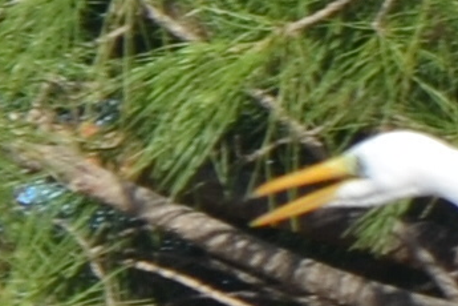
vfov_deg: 1.1
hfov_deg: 1.7
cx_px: 1236
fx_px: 15390
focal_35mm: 1210
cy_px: 37
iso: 160
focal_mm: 145
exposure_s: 1/800
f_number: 7.1
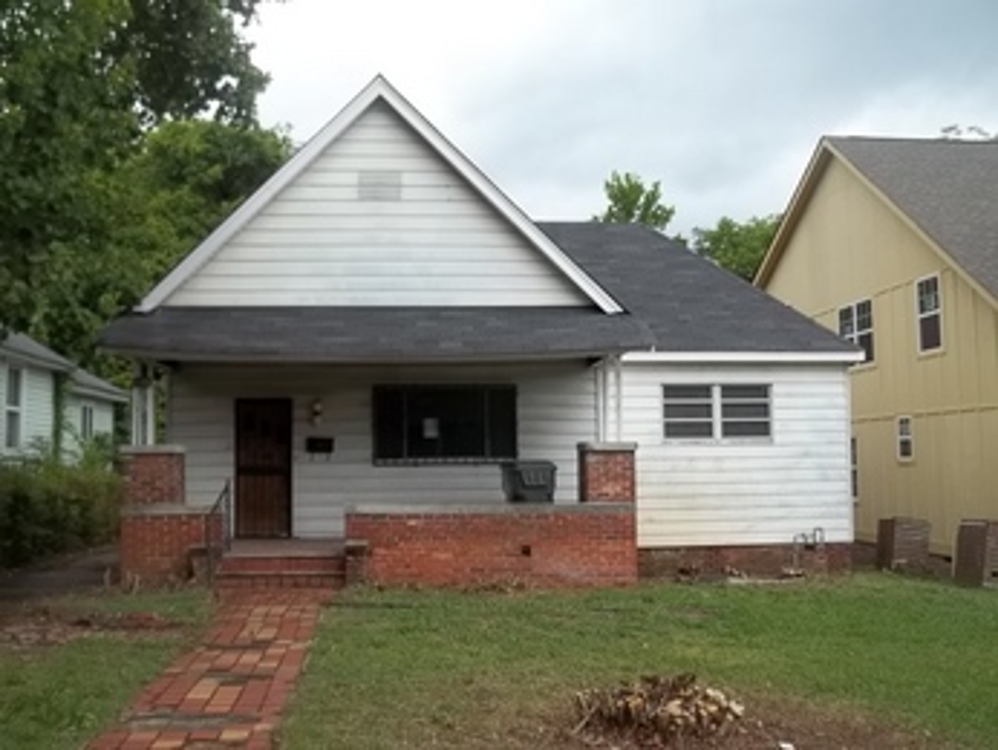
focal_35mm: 33
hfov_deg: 55.3
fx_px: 952
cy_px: 375
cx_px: 499
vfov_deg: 43.0
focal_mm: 5.9
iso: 64
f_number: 3.3
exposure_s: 1/400
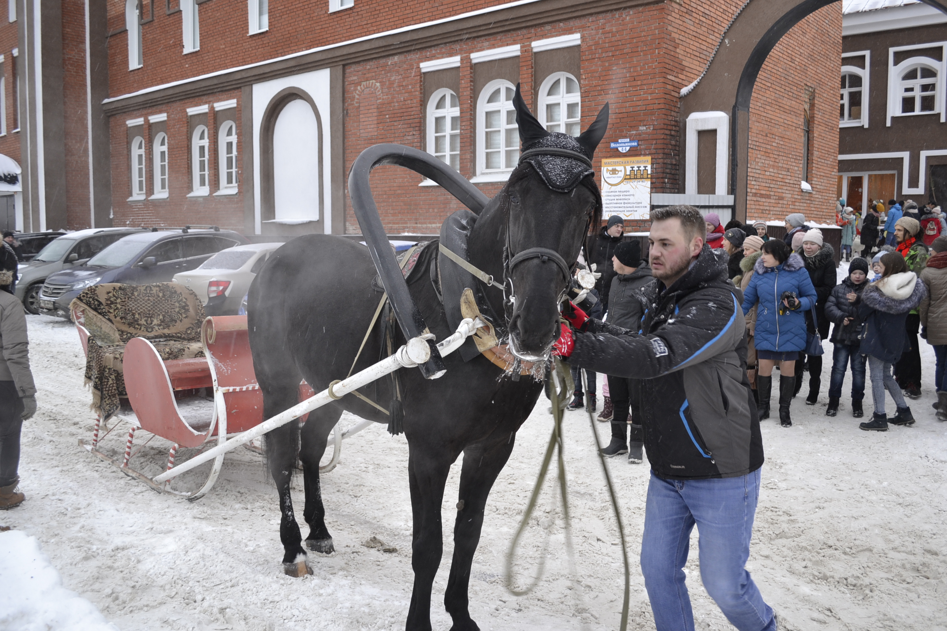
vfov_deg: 43.6
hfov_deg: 61.9
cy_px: 316
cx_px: 474
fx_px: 789
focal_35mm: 30
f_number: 4
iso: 400
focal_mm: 20
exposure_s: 1/60
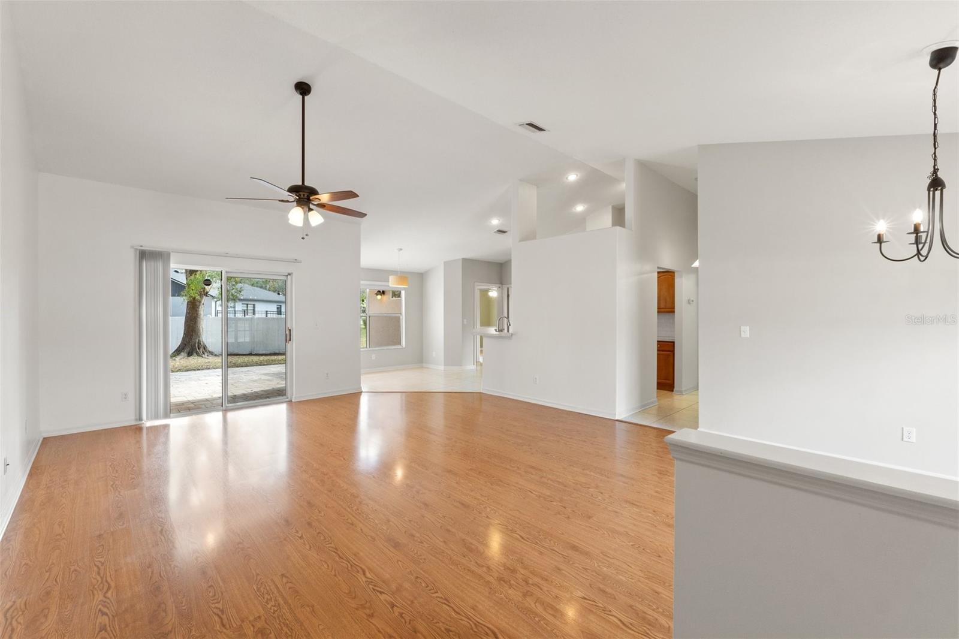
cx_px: 480
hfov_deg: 100.4
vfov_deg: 77.3
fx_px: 399
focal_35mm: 15
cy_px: 320
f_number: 8
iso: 400
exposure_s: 1/8
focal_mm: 10
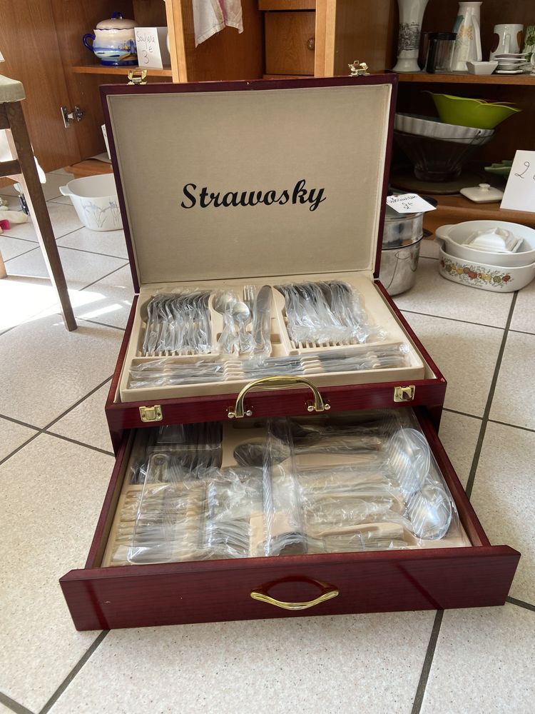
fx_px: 536
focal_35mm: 26
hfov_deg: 53.1
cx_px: 268
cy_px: 357
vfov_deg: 67.3
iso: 50
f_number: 1.8
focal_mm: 4.25
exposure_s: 1/122
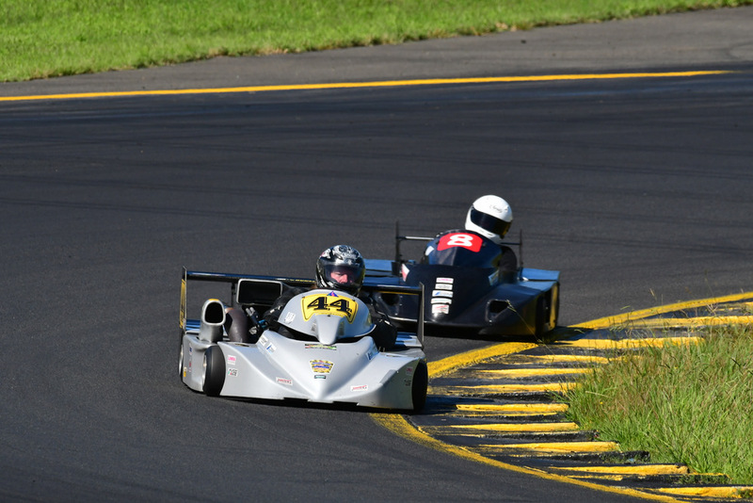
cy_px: 252
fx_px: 15692
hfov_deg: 2.7
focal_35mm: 750
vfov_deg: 1.8
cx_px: 376
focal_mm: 500
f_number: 11
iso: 400
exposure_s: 1/640
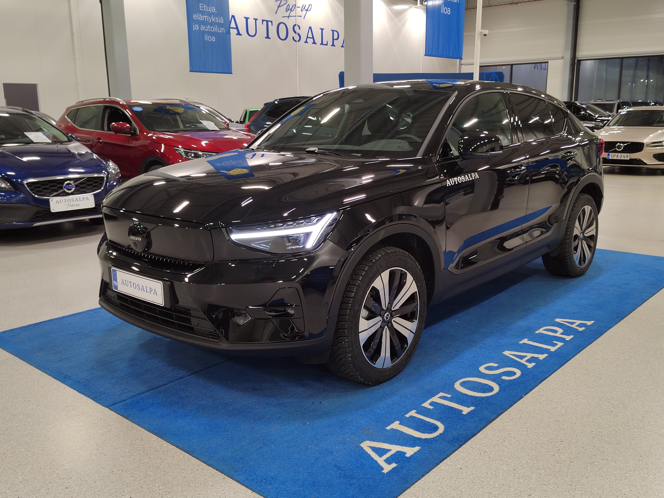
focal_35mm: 32
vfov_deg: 44.2
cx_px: 347
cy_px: 240
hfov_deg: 56.8
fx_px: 614
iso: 675
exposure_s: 1/100
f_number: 1.9
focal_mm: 5.52
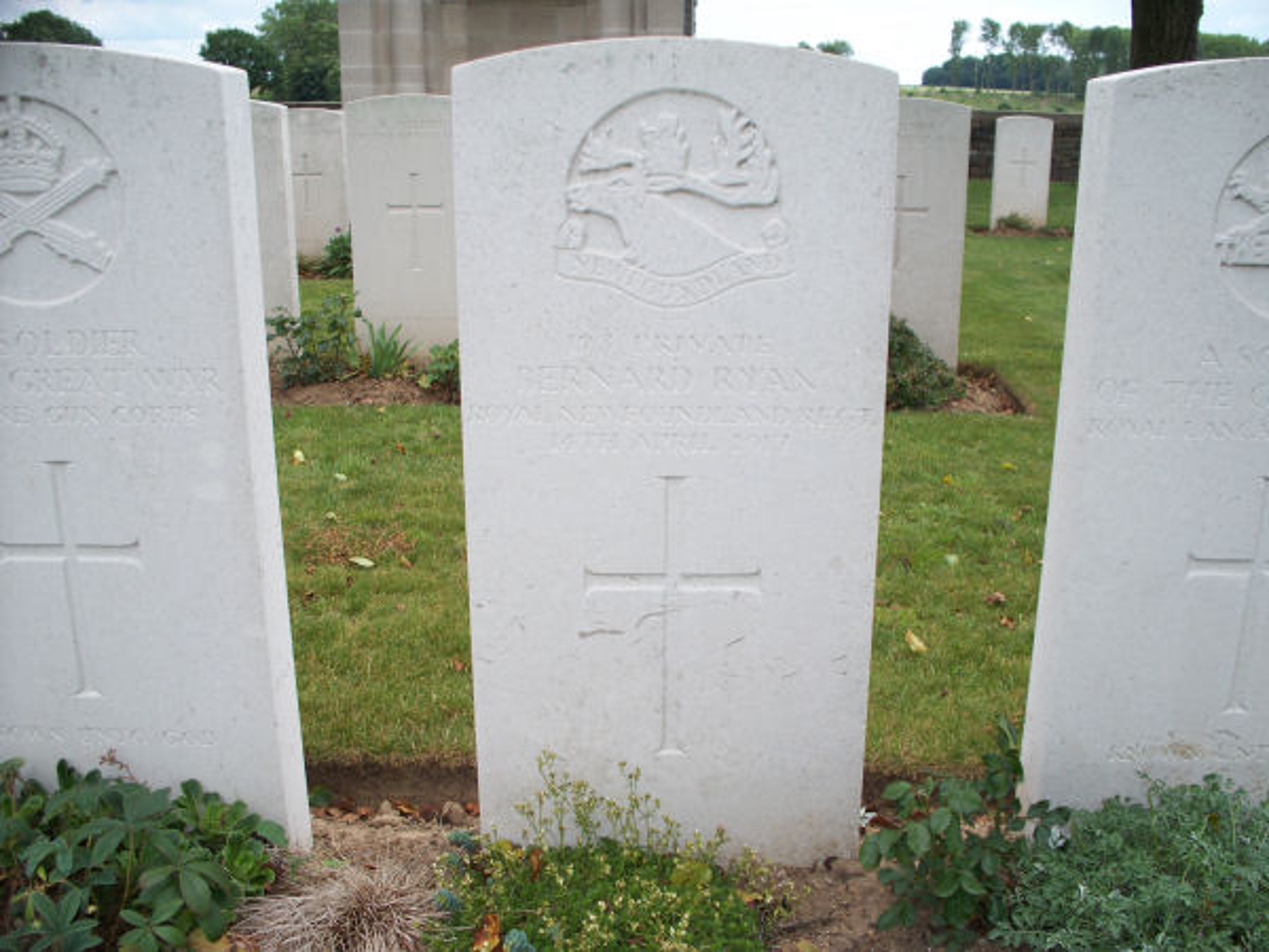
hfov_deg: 51.4
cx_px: 634
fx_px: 1320
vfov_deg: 39.7
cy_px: 476
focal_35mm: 36
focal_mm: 7.54
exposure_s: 1/400
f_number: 2.8
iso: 64
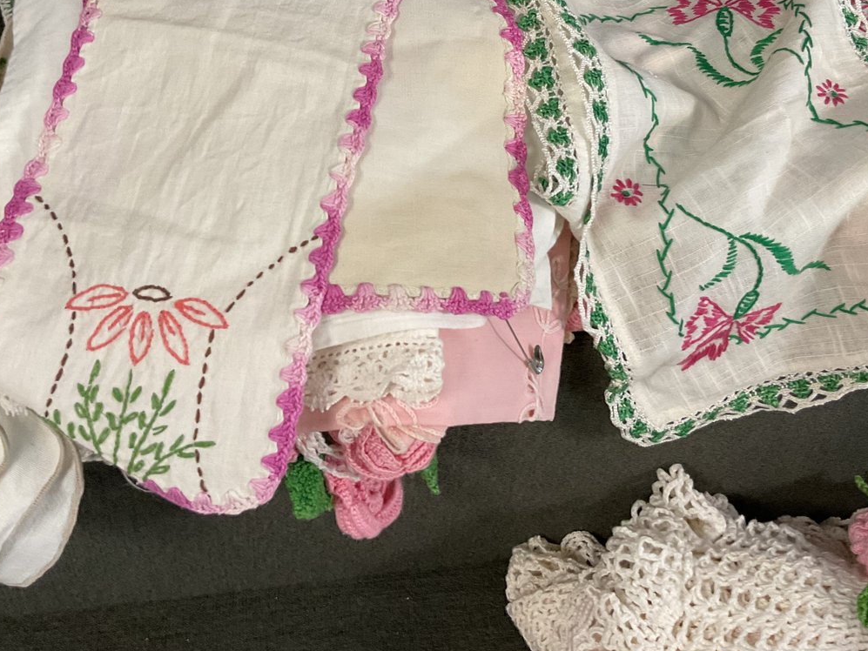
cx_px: 452
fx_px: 1103
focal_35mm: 44
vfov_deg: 32.3
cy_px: 163
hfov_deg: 42.9
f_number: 1.8
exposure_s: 1/60
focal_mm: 3
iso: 125
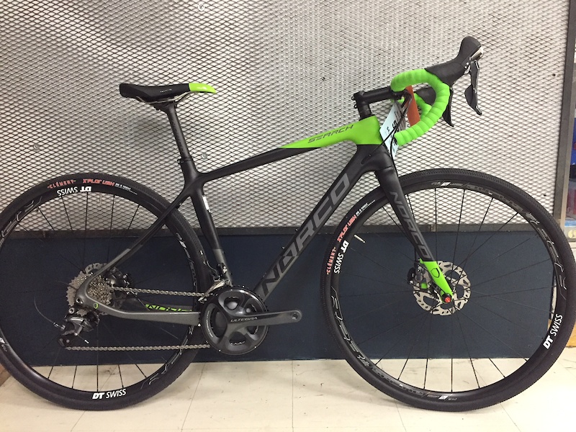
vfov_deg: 48.2
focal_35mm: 29
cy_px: 216
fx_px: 483
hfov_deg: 61.7
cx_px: 288
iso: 250
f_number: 2.2
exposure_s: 1/30
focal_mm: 4.15
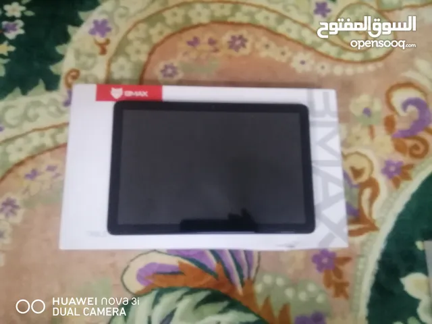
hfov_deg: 67.3
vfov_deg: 53.1
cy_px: 162
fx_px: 324
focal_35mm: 26
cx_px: 216
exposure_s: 1/16.7
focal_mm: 3.81
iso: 800
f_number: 2.2
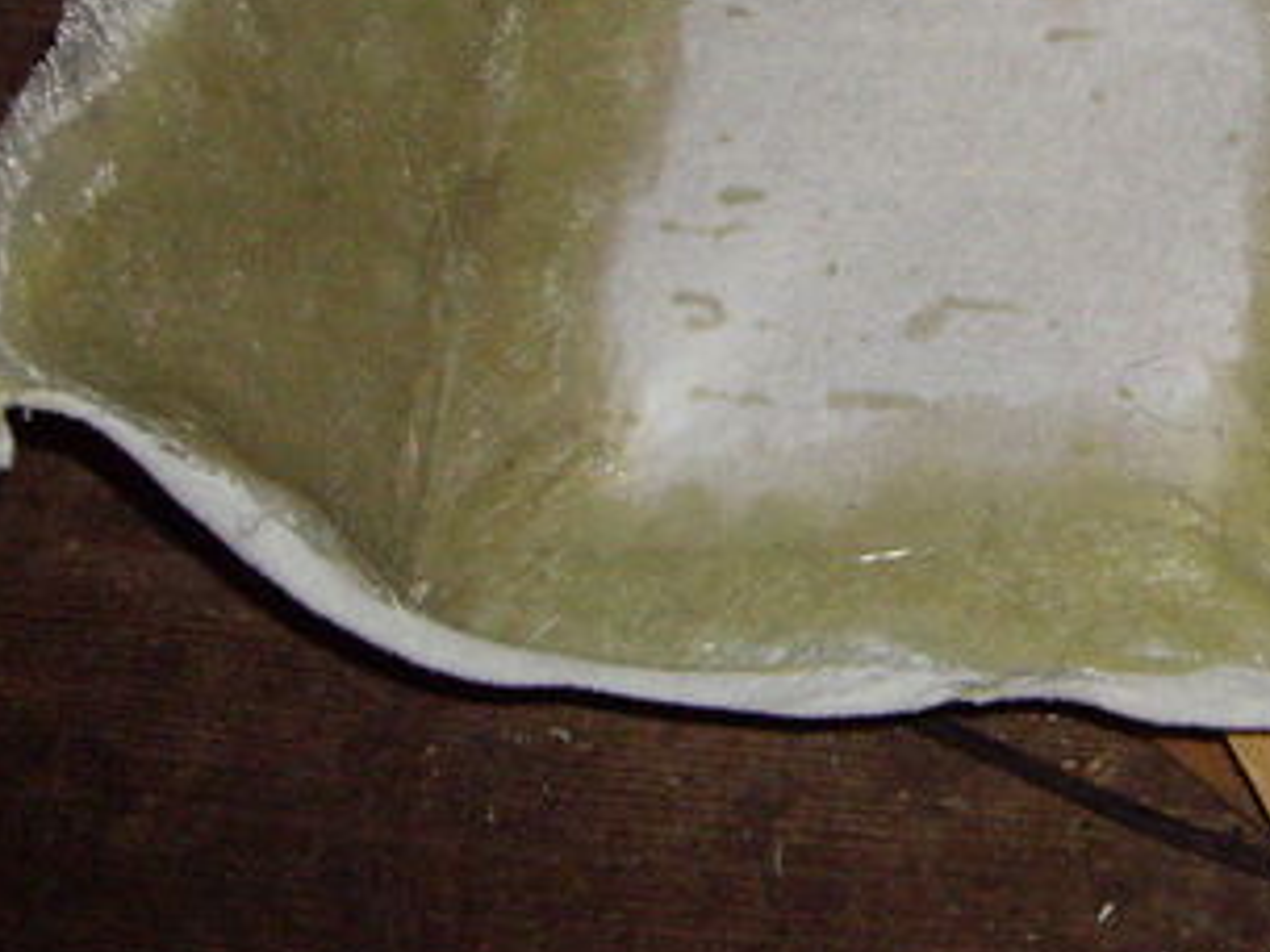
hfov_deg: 24.1
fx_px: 2935
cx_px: 961
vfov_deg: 18.1
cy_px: 42
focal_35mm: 80
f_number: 2.7
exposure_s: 1/40
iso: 400
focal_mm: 6.2
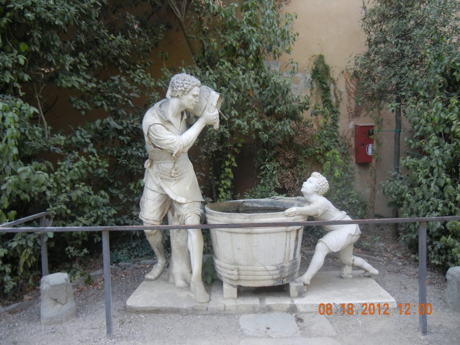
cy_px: 172
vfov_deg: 46.8
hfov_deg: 60.0
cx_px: 230
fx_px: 399
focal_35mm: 30
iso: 247
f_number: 3.5
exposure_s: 1/62
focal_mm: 5.4
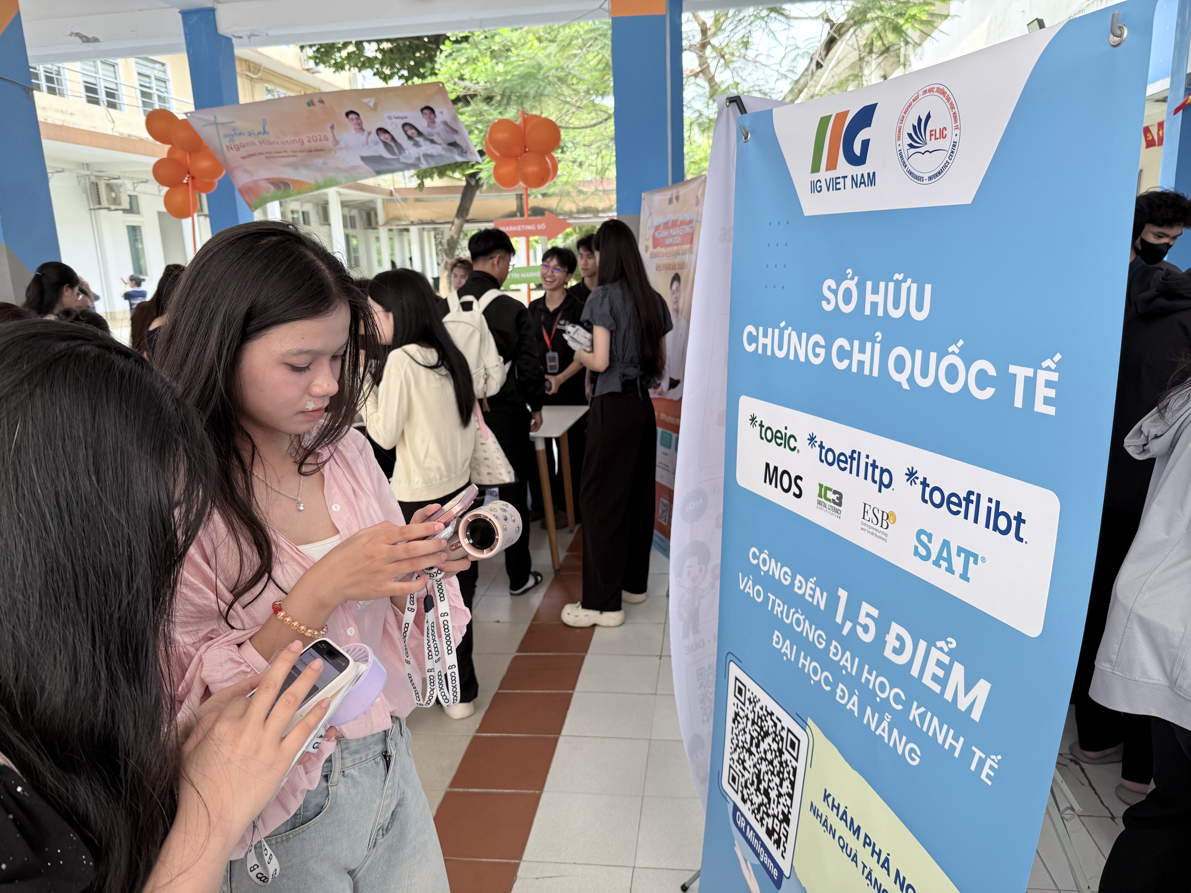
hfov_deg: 71.6
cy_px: 446
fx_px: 826
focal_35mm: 24
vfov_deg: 56.8
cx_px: 596
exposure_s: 1/172
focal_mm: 6.76
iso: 80
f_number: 1.78
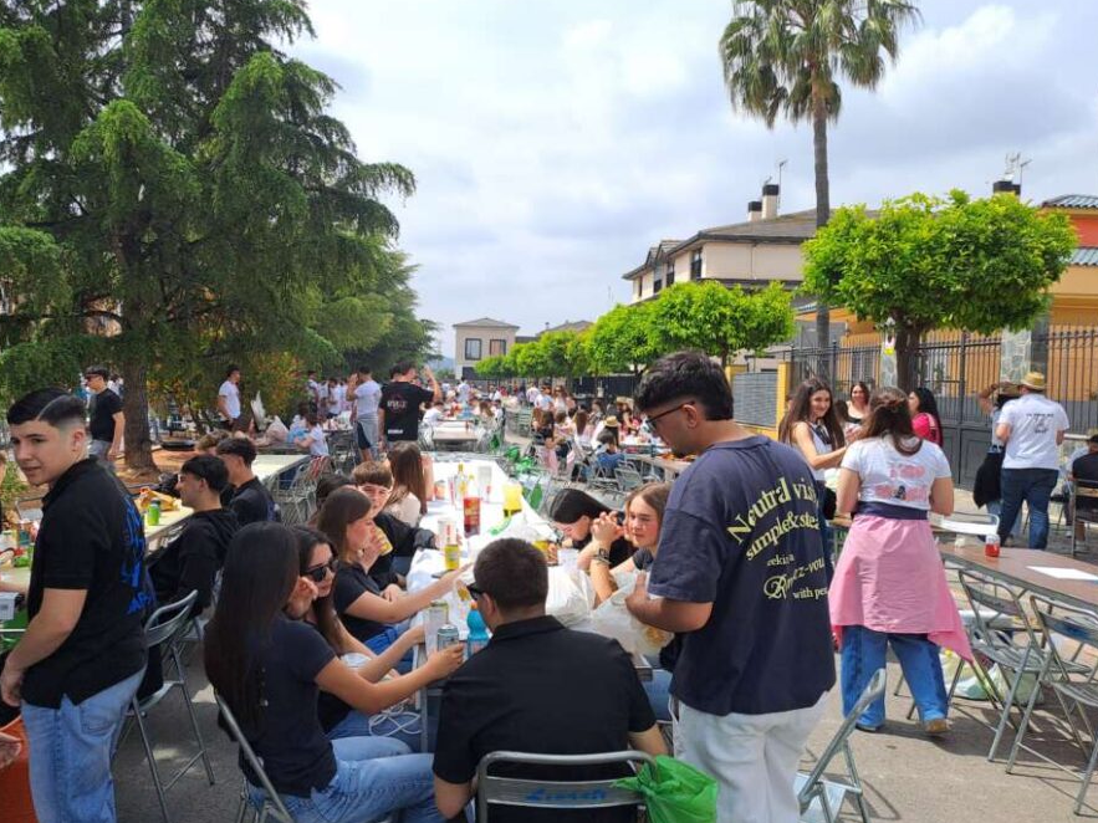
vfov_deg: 48.2
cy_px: 402
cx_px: 497
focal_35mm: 29
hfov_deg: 61.5
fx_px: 920
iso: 32
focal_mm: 4.65
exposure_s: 1/1205
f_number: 1.8
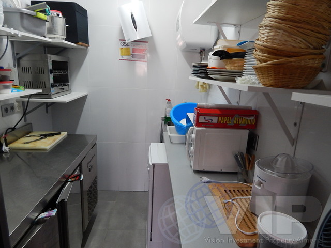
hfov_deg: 73.9
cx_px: 166
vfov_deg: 58.9
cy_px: 124
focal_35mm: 23
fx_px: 220
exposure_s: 1/30
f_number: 3
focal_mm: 4
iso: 320
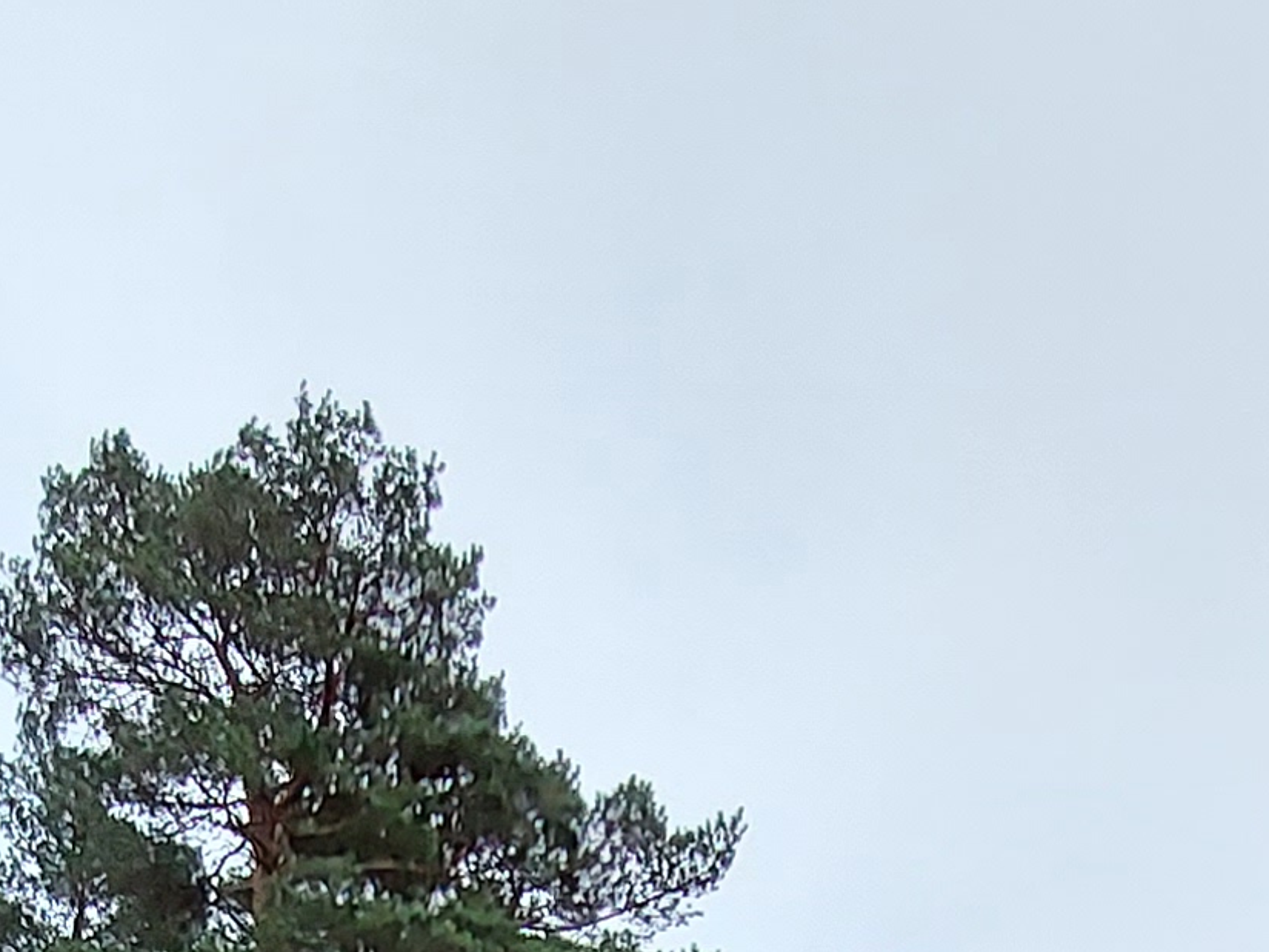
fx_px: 2310
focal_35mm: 63
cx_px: 561
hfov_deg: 30.7
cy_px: 2130
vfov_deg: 15.7
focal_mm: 1.74
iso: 100
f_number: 2.2
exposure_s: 1/50
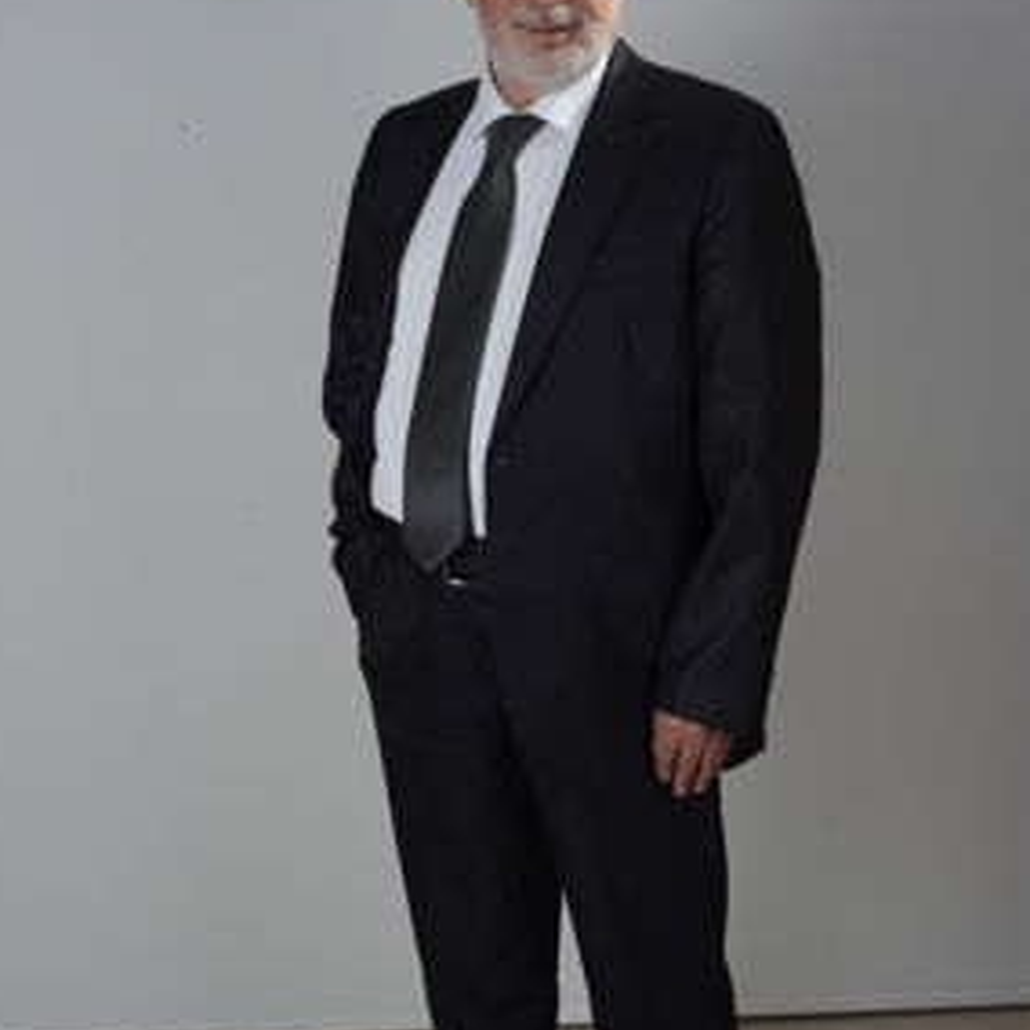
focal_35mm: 67
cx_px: 517
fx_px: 2255
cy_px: 584
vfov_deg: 25.7
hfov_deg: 25.7
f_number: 18
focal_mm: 50
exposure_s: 1/160
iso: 100
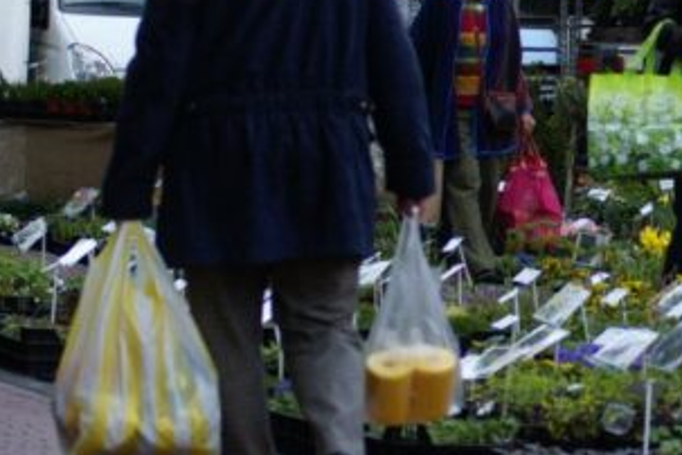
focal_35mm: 208
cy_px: 98
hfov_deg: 9.8
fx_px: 3940
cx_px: 668
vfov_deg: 6.6
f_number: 5.6
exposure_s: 1/125
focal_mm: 70
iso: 100
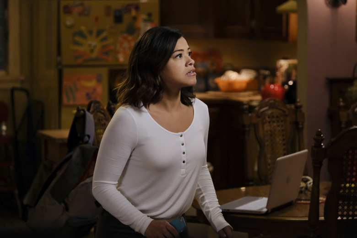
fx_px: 1249
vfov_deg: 10.9
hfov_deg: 16.3
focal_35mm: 126
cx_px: 178
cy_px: 119
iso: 4000
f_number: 2.8
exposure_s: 1/100
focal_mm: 83.8
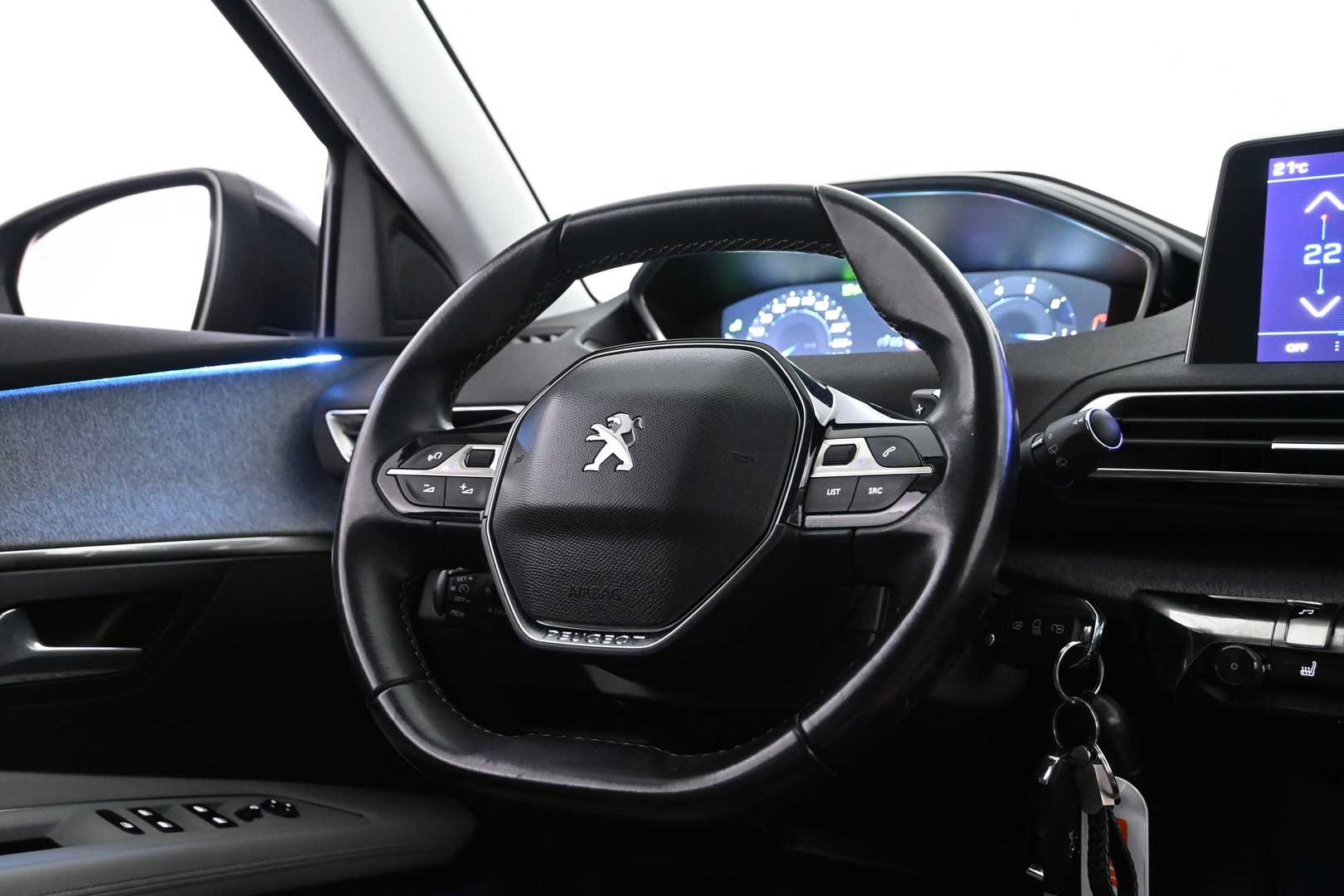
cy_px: 448
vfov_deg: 39.1
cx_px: 672
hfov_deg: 56.1
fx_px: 1260
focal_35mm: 34
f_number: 4
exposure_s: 1/30
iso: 3200
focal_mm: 22.5
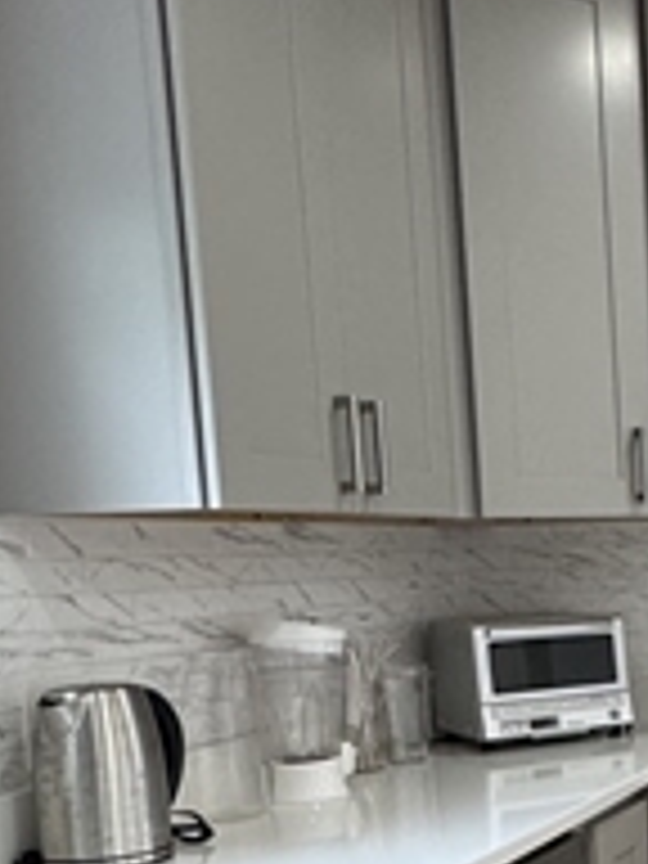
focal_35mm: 56
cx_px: 1022
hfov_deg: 21.2
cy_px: 684
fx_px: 1398
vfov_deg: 33.4
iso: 200
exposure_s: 1/100
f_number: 2.2
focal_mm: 2.22
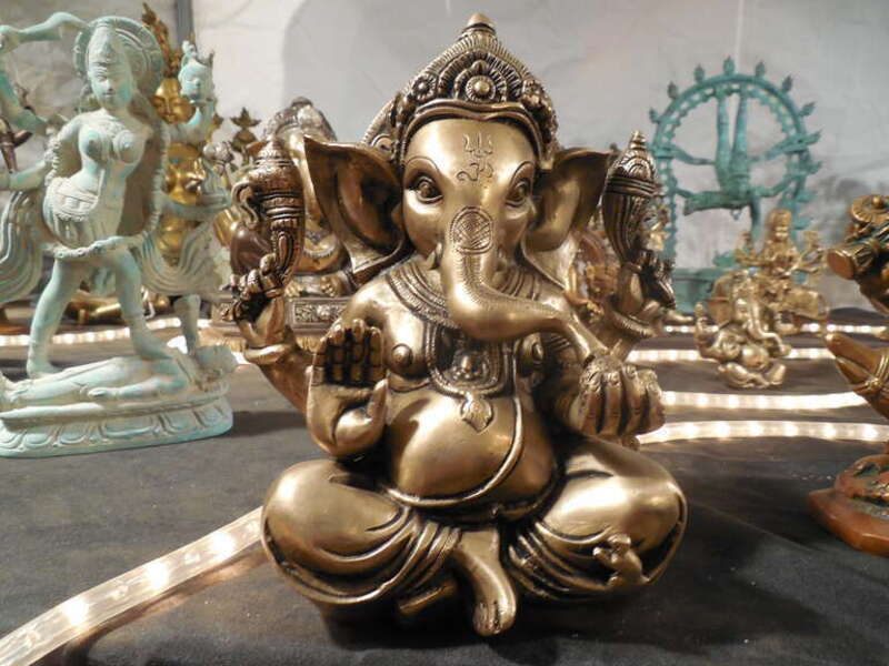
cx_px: 444
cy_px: 333
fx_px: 642
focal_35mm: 25
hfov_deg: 69.4
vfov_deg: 54.9
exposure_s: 1/13
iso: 400
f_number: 3.3
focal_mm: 4.5
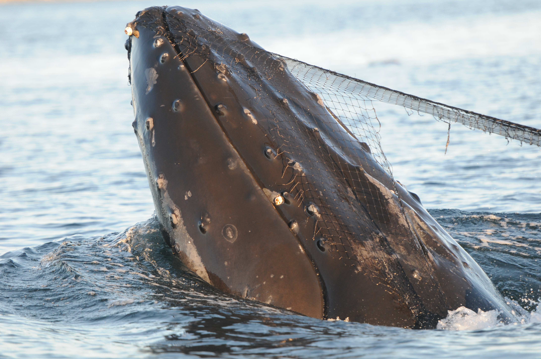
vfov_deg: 4.8
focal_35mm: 285
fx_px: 4278
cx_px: 270
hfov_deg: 7.2
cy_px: 180
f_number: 2.8
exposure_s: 1/1000
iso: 400
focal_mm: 190
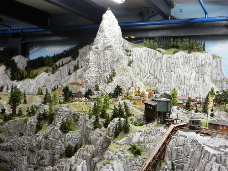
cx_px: 114
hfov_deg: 42.1
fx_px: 296
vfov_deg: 32.2
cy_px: 86
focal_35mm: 45
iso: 400
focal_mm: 8.2
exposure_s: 1/13
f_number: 4.2
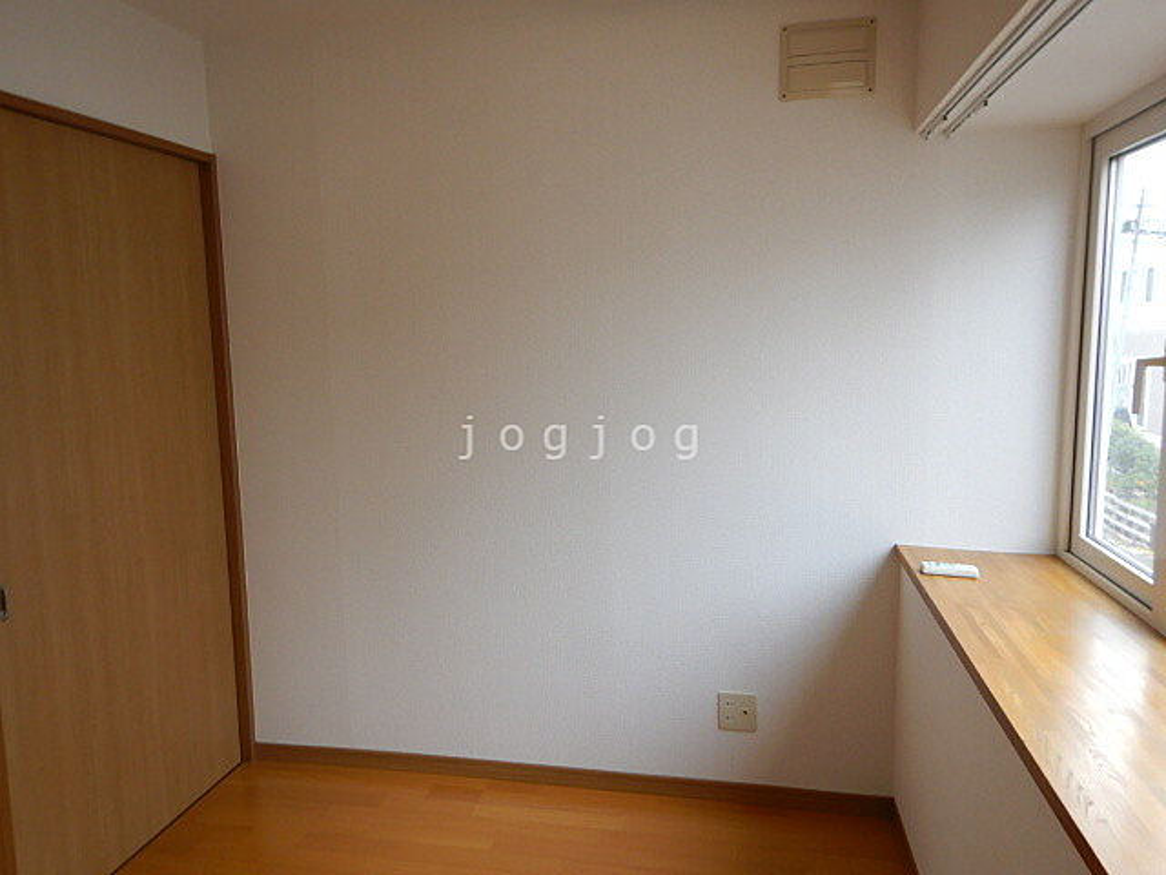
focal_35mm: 24
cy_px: 438
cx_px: 583
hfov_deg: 71.6
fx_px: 808
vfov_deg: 56.8
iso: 125
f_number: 2.8
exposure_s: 1/50
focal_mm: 4.3
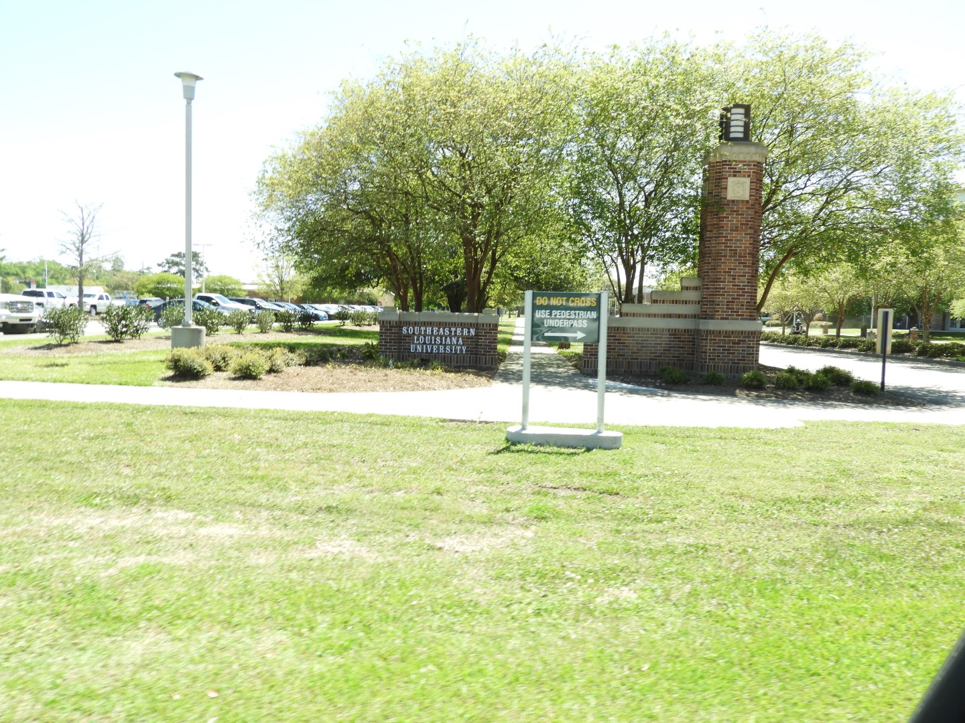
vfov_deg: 49.7
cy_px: 362
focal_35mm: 28
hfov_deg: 63.4
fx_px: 781
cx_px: 482
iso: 100
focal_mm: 5
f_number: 3.5
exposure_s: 1/320
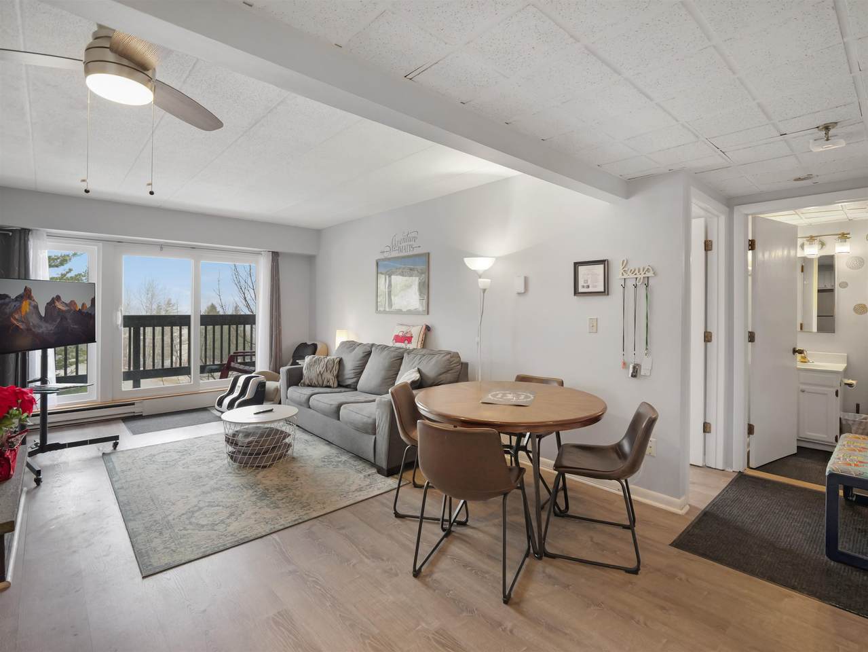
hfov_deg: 94.5
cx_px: 434
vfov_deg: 78.1
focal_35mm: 16
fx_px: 401
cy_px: 326
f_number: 2.8
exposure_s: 1/60
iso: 1000
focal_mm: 8
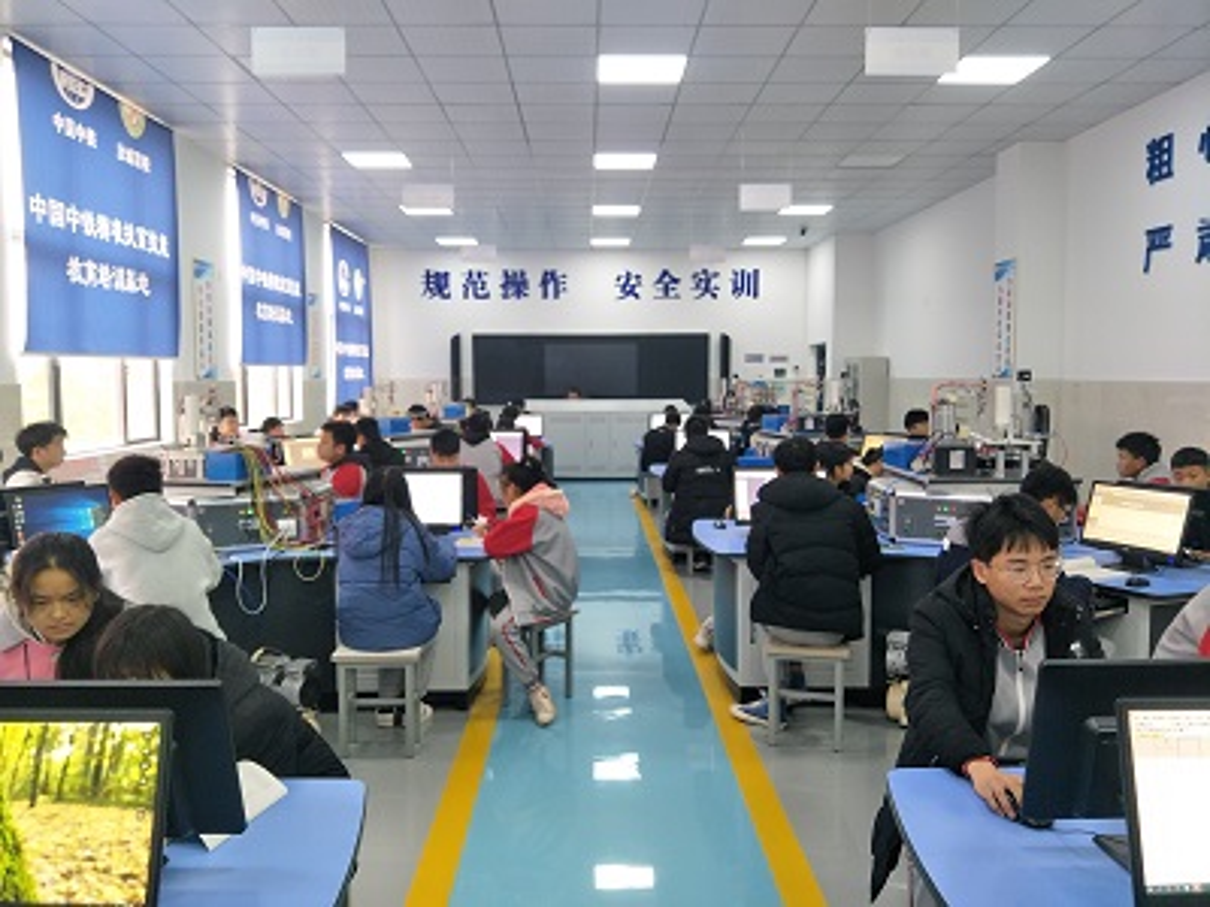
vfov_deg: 56.8
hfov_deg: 71.6
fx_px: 839
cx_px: 605
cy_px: 454
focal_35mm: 24
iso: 225
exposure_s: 1/33
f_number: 1.7
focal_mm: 4.1
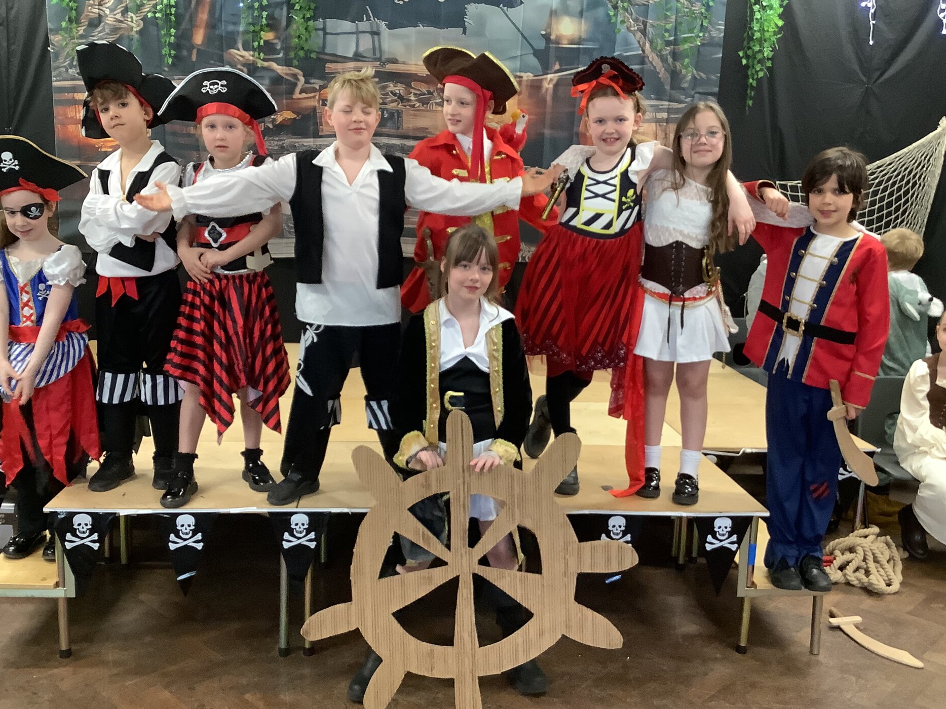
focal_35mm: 34
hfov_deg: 54.0
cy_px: 328
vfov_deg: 41.8
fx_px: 929
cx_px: 460
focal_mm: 3.3
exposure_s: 1/33
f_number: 2.4
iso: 250
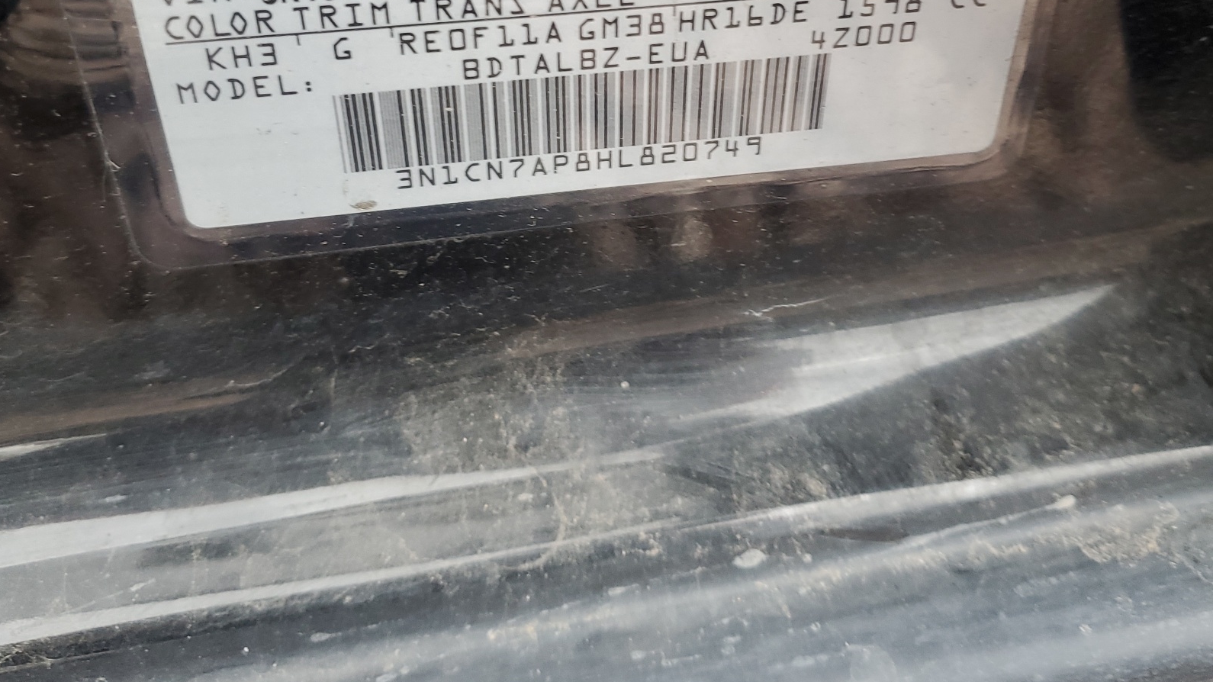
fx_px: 1222
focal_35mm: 38
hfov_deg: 52.8
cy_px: 109
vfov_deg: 30.2
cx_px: 607
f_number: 1.5
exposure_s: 1/60.2
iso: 65
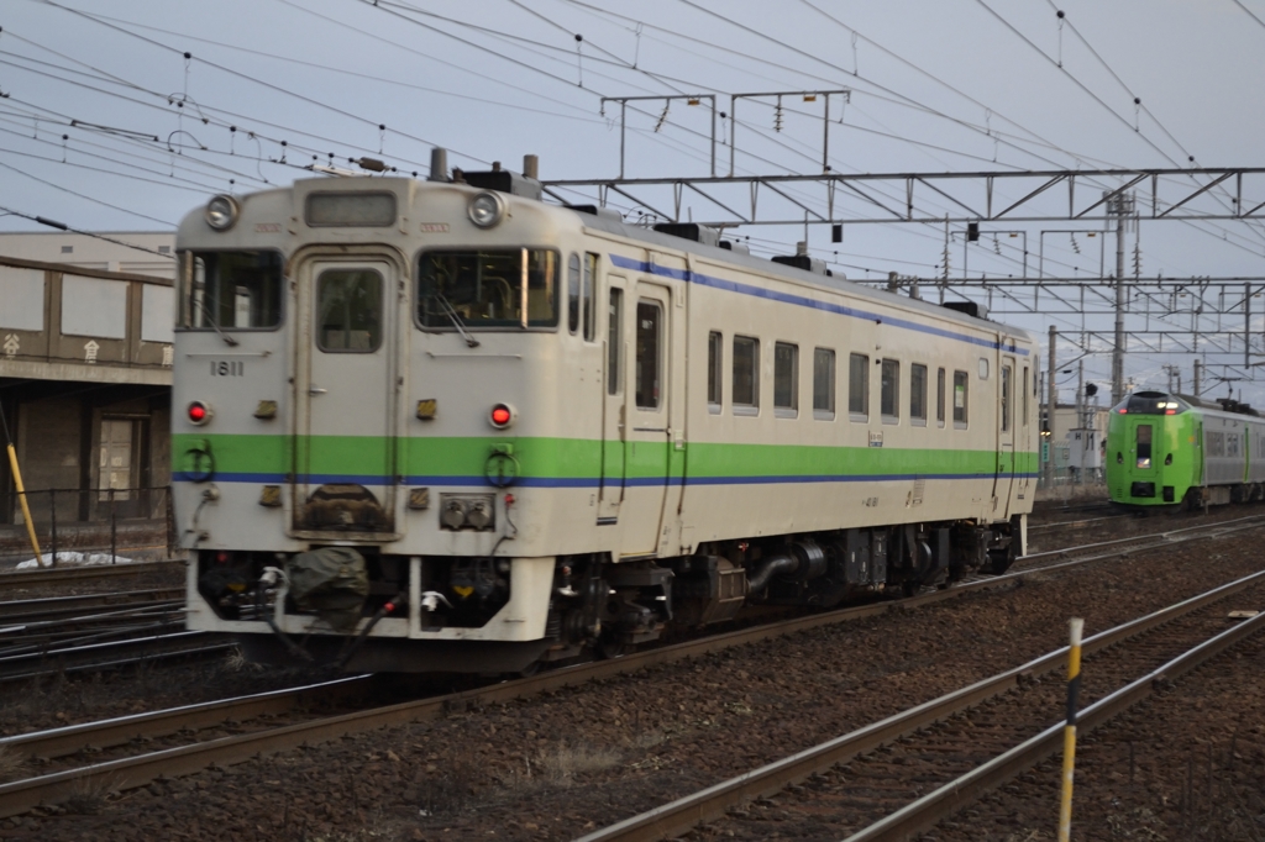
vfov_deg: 16.5
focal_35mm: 82
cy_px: 421
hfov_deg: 24.6
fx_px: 2898
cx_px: 632
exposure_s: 1/125
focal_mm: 55
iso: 800
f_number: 5.6
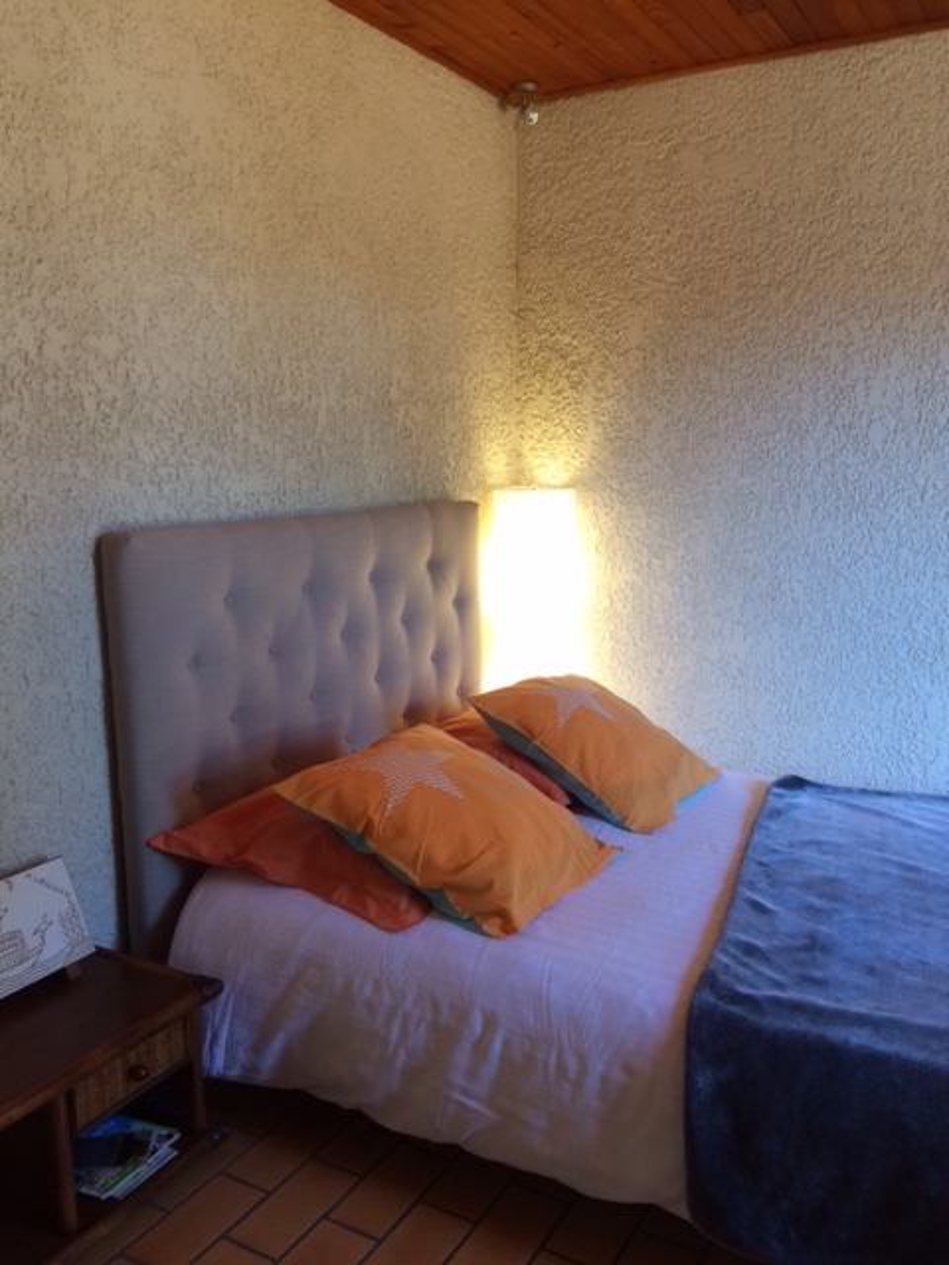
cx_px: 474
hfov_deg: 48.2
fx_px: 1060
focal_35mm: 29
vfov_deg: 61.7
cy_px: 632
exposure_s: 1/33
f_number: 2.2
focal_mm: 4.15
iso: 50
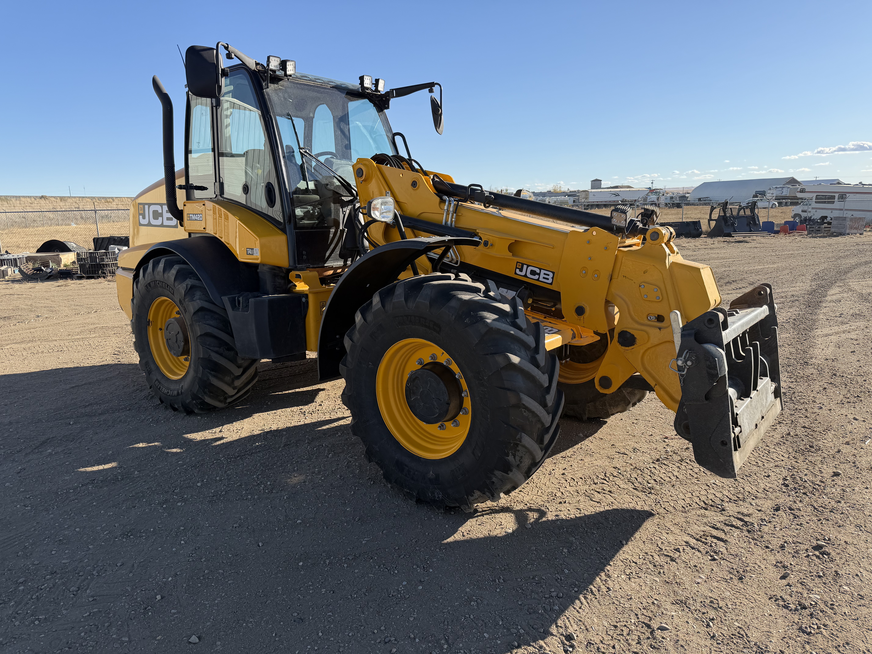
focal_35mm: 24
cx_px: 436
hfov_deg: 71.6
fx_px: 605
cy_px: 327
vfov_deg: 56.8
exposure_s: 1/2801
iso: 80
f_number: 1.78
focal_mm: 6.76
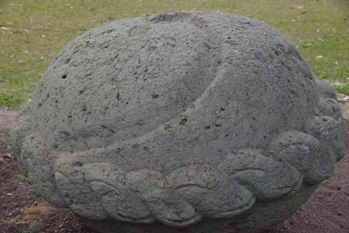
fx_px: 620
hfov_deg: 31.4
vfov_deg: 21.2
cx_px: 174
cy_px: 116
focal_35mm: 64
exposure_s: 1/80
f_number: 7.1
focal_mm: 42.5
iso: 800
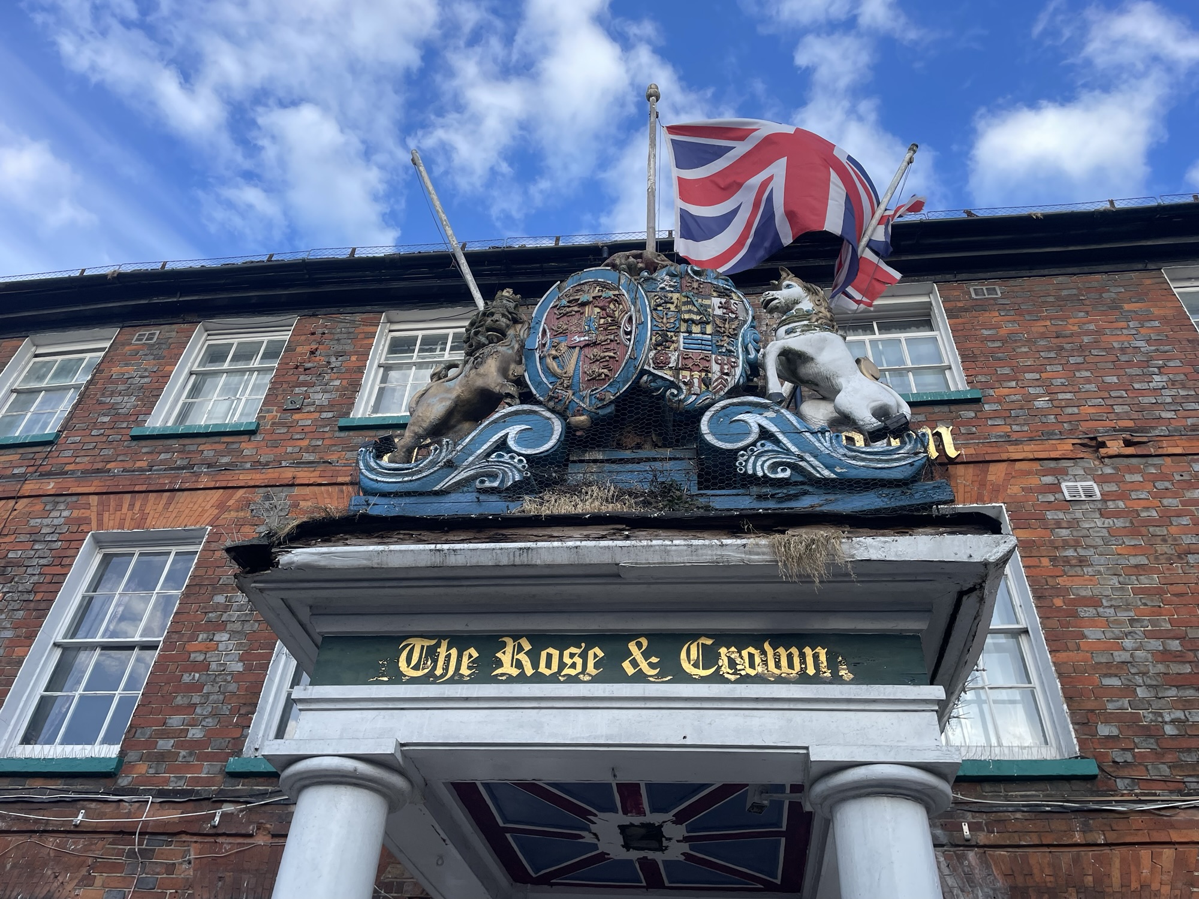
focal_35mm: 26
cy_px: 450
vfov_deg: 53.1
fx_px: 901
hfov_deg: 67.3
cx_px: 600
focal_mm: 4.2
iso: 32
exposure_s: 1/979
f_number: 1.6
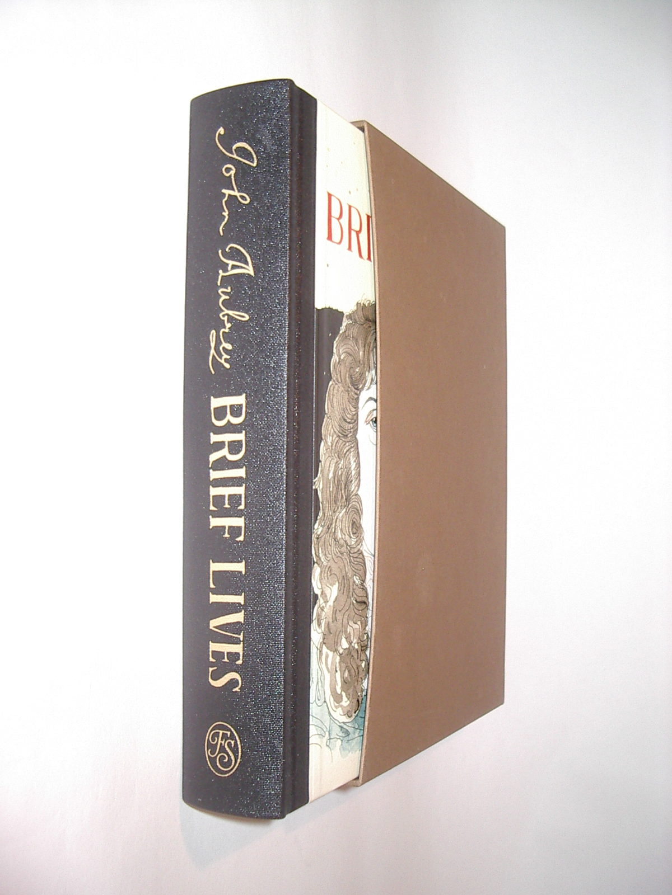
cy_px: 448
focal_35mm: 38
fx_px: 984
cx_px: 336
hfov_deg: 37.7
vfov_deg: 49.0
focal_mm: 5.8
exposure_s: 1/60
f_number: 2.6
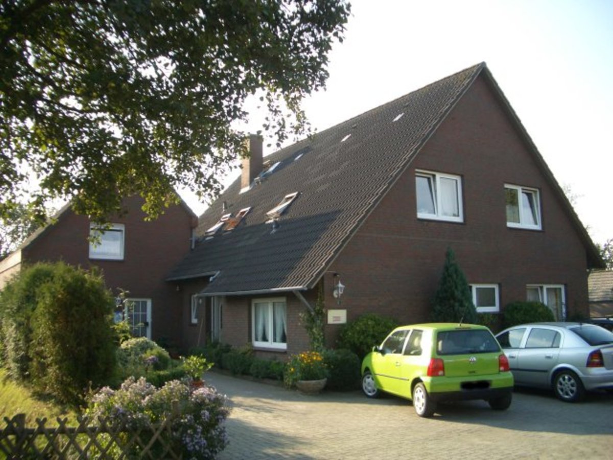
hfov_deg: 52.6
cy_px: 230
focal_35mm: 35
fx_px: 620
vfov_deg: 40.7
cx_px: 306
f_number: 2.6
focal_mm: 5.8
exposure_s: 1/320
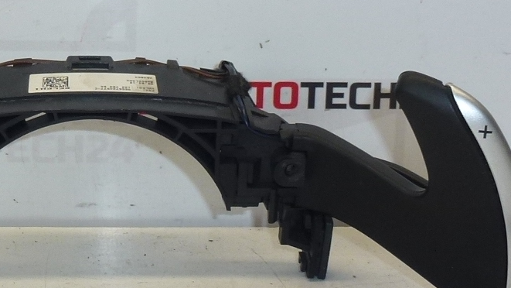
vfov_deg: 14.9
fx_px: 1098
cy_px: 115
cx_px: 119
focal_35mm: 81
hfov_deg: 25.8
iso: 100
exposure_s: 1/125
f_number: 3.3
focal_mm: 4.3
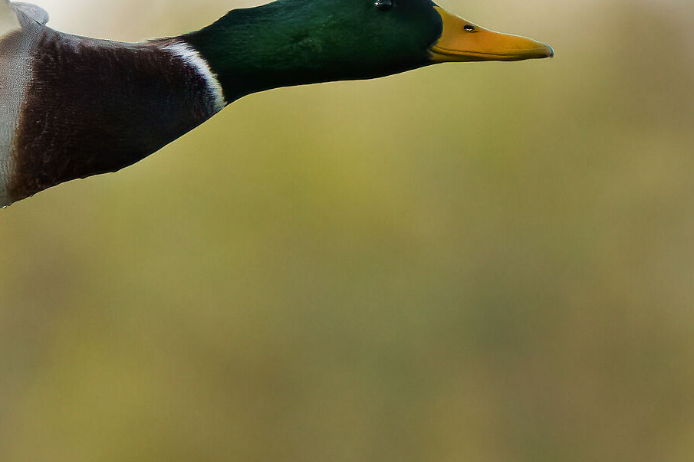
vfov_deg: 0.9
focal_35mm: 1592
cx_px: 145
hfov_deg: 1.3
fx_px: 30683
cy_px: 112
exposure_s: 1/2000
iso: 2500
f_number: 6.3
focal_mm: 600
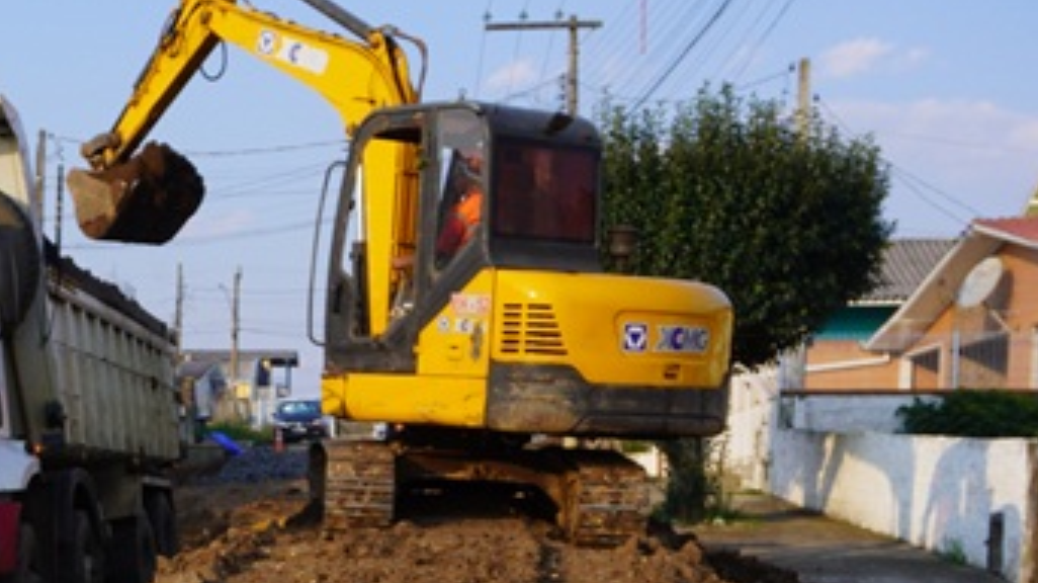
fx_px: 2125
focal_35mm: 77
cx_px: 121
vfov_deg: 15.0
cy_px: 718
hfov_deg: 26.6
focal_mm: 21
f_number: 5.6
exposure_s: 1/320
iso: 100
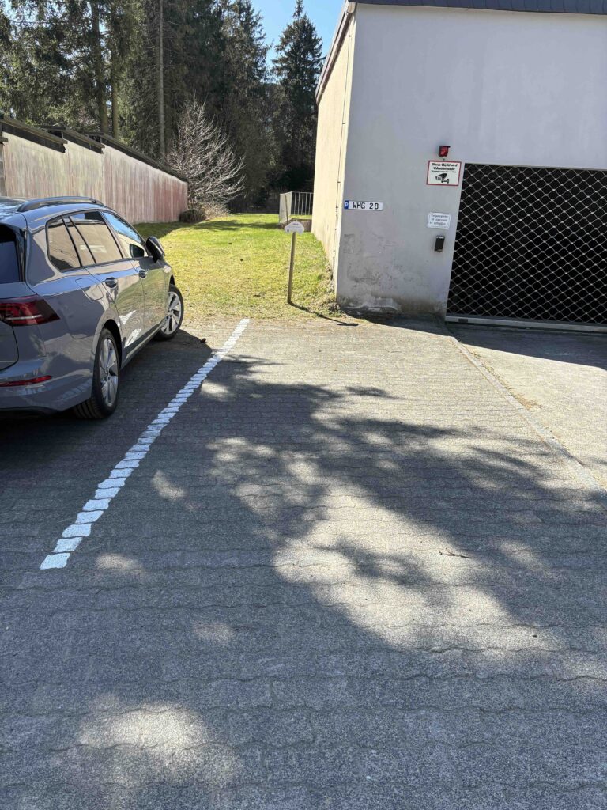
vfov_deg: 67.3
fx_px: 608
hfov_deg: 53.1
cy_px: 405
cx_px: 304
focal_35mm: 26
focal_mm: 5.96
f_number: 1.6
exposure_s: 1/1092
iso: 50
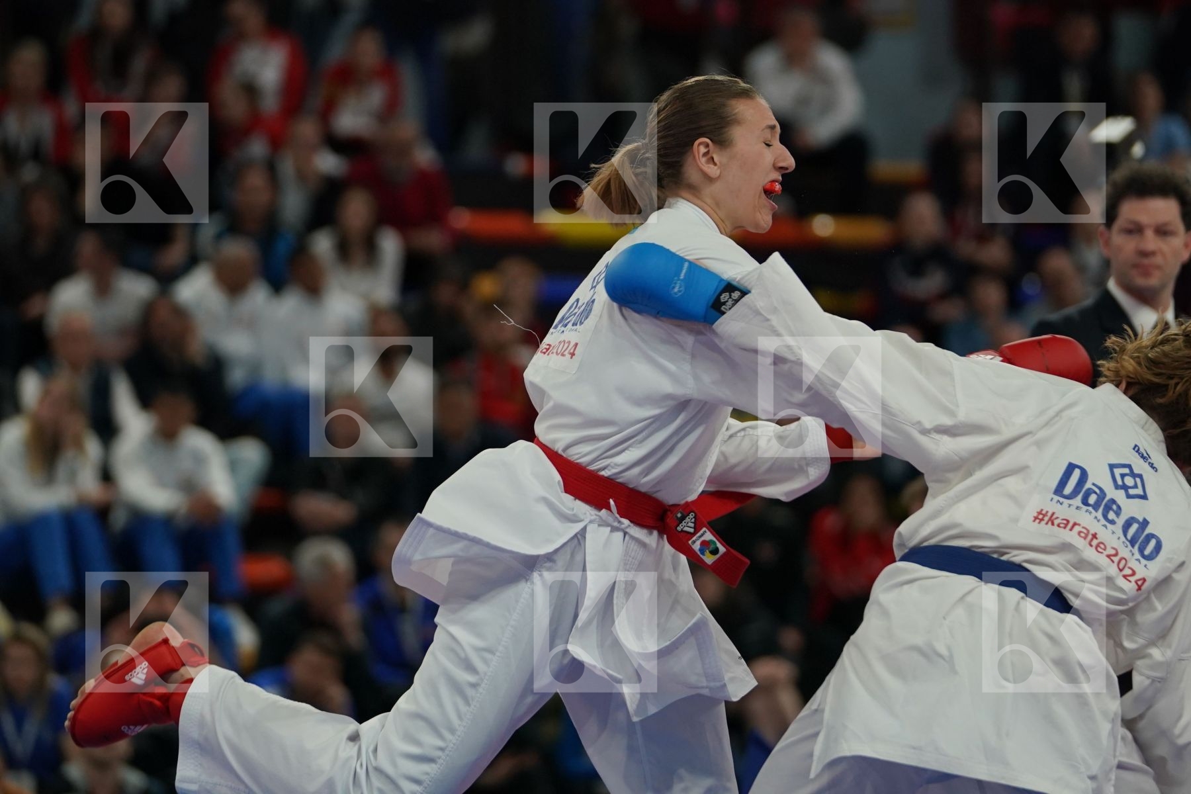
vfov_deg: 5.9
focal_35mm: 232
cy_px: 397
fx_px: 7675
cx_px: 596
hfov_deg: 8.9
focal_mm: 155
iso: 1250
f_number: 2.8
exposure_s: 1/1000
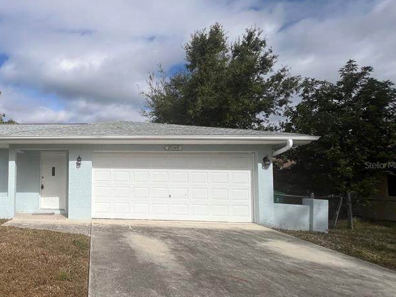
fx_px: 252
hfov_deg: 67.8
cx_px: 69
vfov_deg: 60.9
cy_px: 165
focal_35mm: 22
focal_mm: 1.57
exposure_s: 1/4587
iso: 40
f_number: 1.8
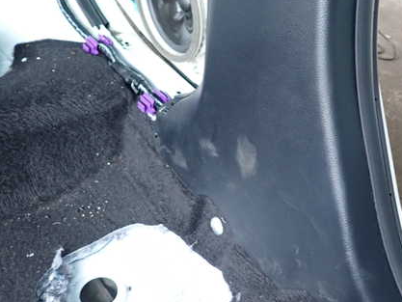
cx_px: 287
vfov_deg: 39.5
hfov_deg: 49.8
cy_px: 120
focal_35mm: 36
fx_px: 418
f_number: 2
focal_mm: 4.5
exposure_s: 1/30
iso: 250
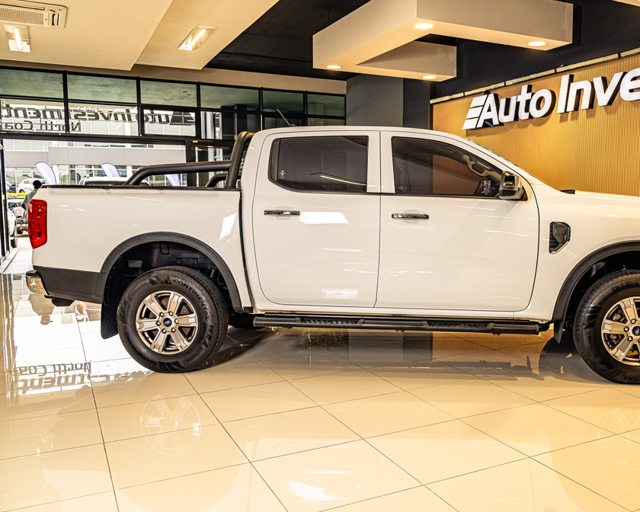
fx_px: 606
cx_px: 386
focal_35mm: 32
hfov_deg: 55.2
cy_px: 253
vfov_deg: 45.8
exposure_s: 1/125
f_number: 5
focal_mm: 28
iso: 500
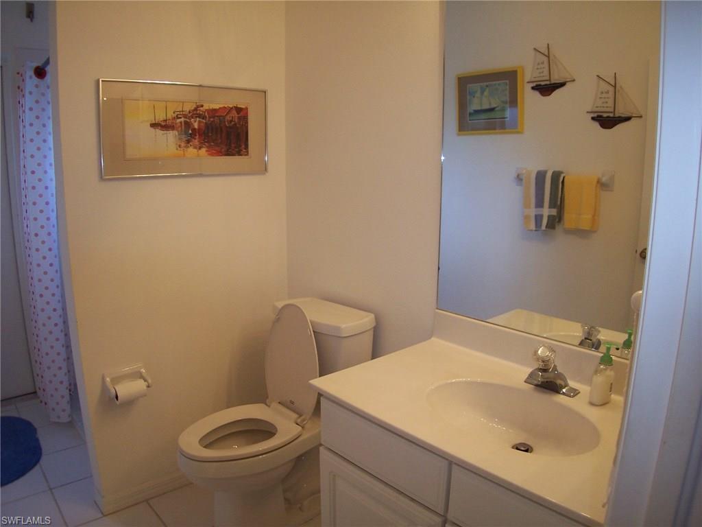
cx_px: 351
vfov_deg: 36.8
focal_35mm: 39
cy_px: 264
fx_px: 791
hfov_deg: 47.9
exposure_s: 1/90
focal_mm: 8
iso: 140
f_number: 2.8
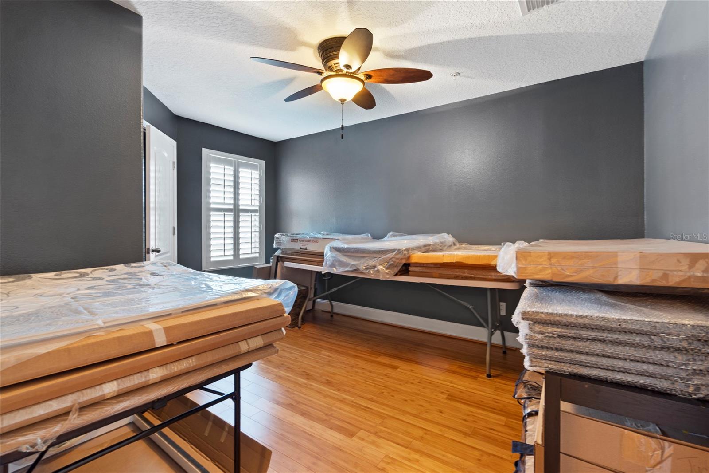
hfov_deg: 100.4
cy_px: 236
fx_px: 295
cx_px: 354
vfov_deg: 77.3
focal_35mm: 15
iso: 100
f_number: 8
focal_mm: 10
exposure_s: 8
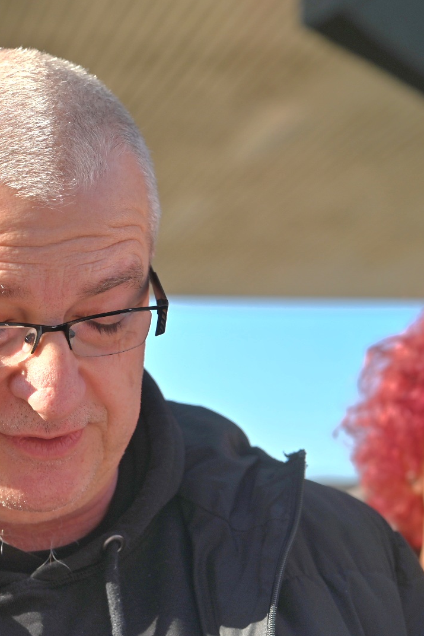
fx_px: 2349
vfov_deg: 15.4
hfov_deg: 10.2
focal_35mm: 133
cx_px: -21
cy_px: 319
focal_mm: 88
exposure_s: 1/400
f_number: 5.6
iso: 100
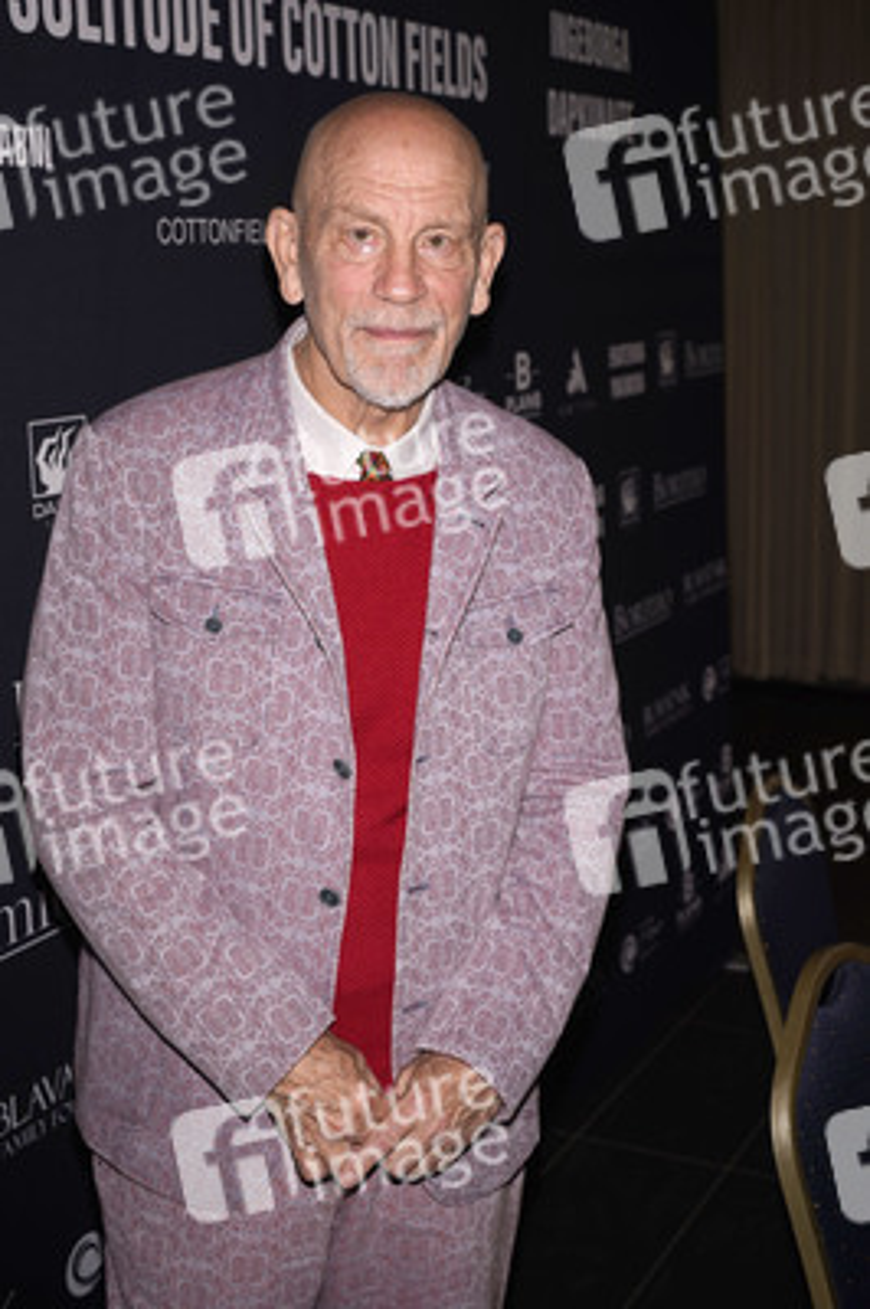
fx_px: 1707
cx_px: 435
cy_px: 654
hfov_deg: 28.6
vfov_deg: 41.9
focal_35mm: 47
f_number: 5.6
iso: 100
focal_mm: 47
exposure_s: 1/160
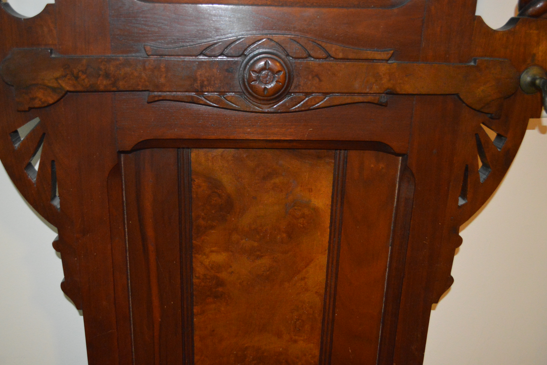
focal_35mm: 34
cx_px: 265
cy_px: 185
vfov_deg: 38.9
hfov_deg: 55.8
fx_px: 517
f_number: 4
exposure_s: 1/60
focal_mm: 22
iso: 3200
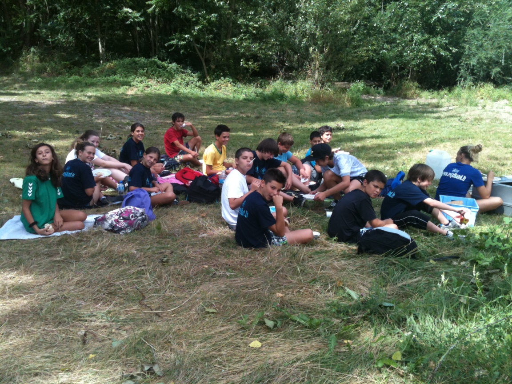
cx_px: 256
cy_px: 192
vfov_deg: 40.7
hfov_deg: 52.6
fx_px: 518
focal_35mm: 35
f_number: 2.8
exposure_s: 1/573
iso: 64
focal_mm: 3.85
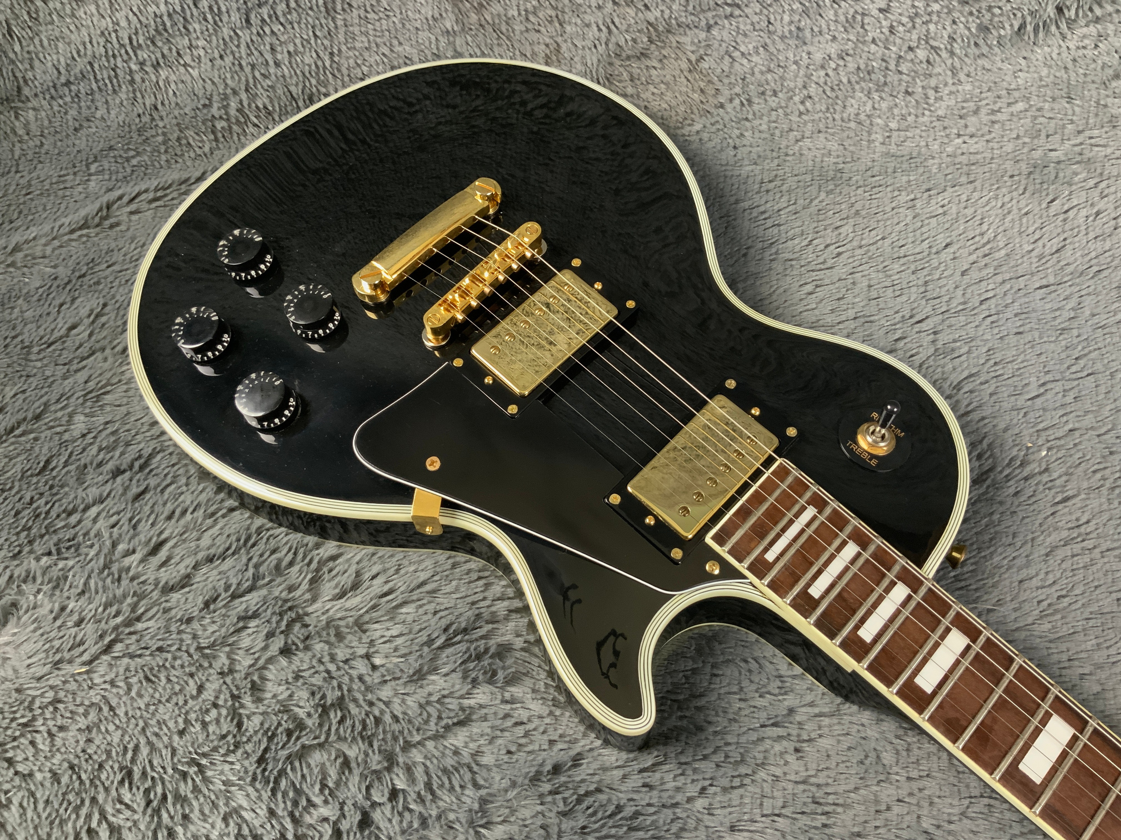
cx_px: 560
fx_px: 939
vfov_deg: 48.2
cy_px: 420
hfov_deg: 61.7
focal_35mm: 29
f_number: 1.8
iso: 250
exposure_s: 1/50
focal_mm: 3
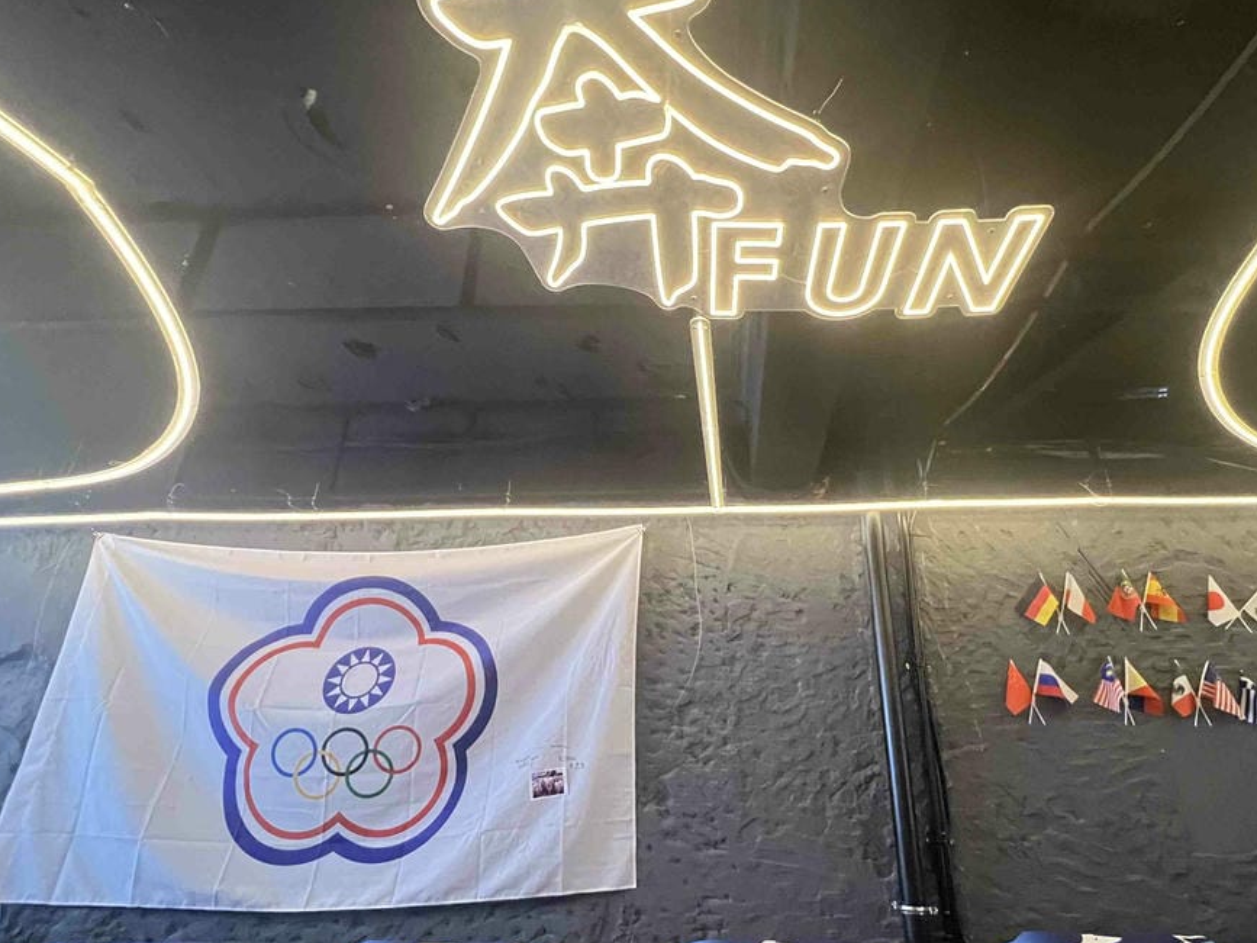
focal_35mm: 18
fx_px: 654
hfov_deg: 87.2
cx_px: 718
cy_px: 496
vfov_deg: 71.5
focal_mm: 1.57
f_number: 1.8
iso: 1000
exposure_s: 1/40
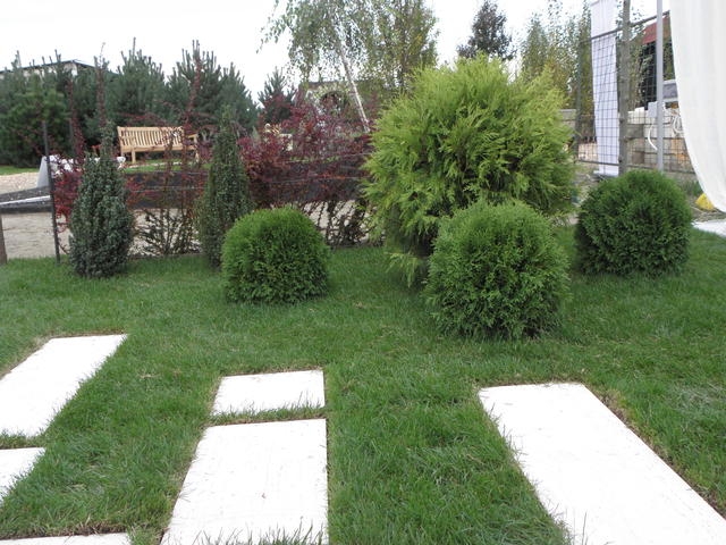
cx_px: 363
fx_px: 797
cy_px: 272
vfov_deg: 37.7
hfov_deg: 49.0
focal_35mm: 38
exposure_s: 1/40
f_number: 3.2
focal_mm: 6.85
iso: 100
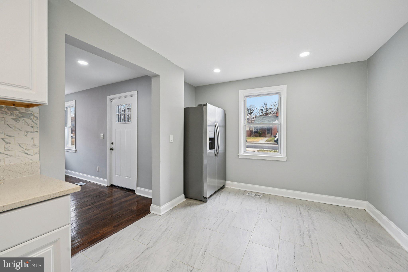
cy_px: 136
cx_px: 204
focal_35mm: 14
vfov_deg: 81.2
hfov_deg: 104.3
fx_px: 159
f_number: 8
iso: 110
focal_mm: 14
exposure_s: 1/15
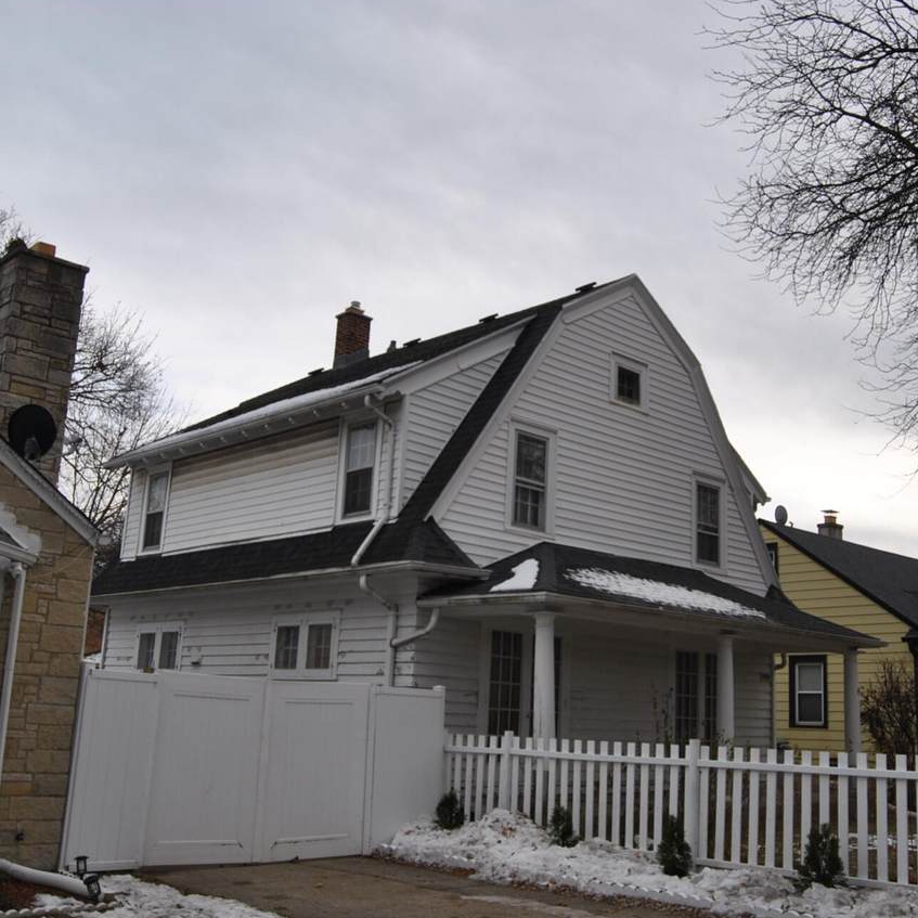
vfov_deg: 45.3
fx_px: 1099
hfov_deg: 45.3
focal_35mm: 37
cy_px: 455
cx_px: 503
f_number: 8
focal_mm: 19
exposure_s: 1/250
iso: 100
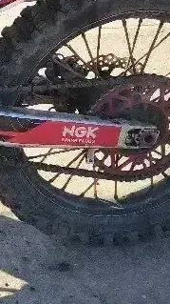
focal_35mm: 82
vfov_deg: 25.3
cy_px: 49
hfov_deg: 12.3
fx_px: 658
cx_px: -208
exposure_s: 1/1111
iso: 100
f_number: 1.8
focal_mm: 5.56
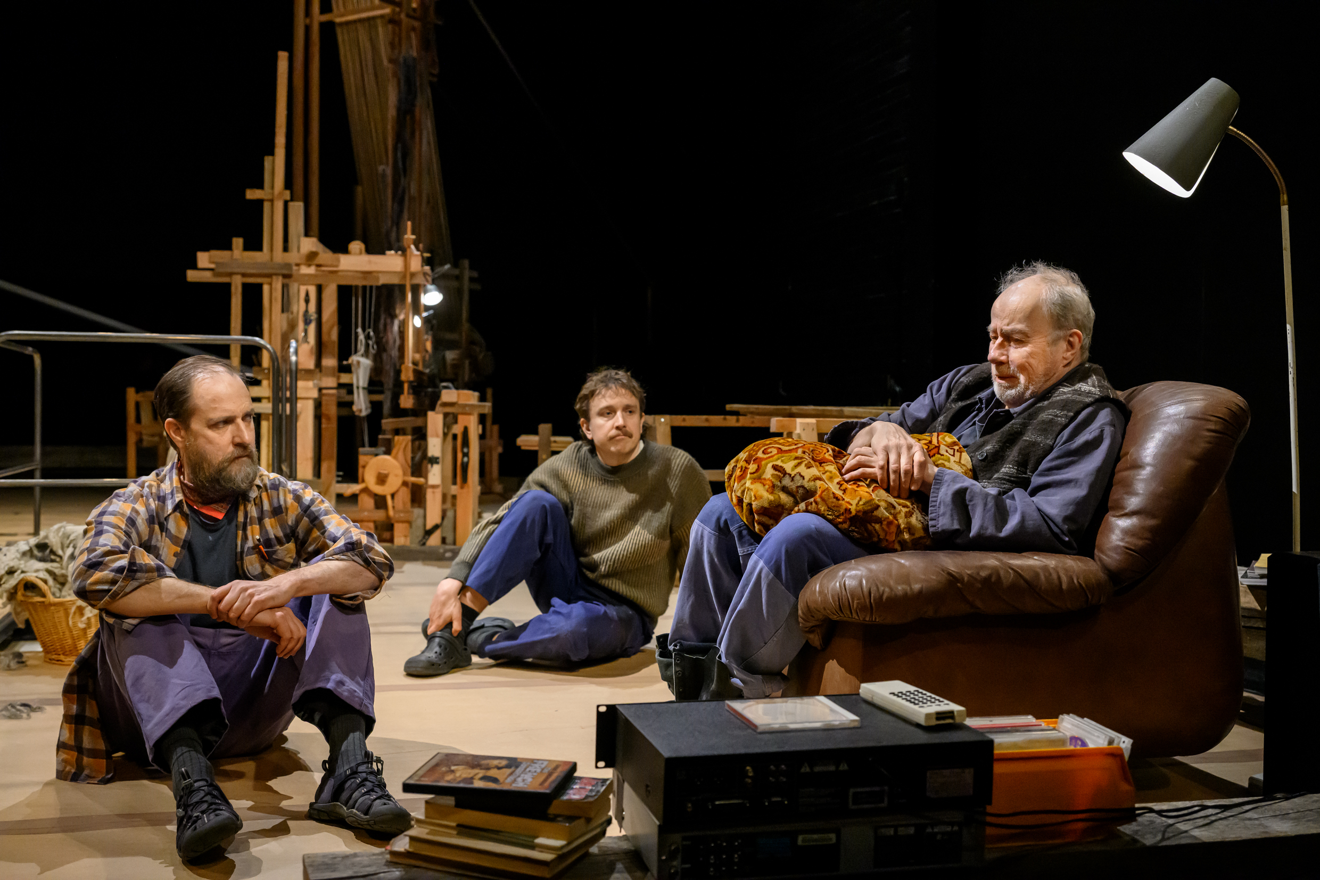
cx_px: 660
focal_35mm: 39
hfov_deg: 49.6
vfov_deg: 34.2
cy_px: 440
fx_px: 1430
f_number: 4
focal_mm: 39
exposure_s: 1/320
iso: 8000
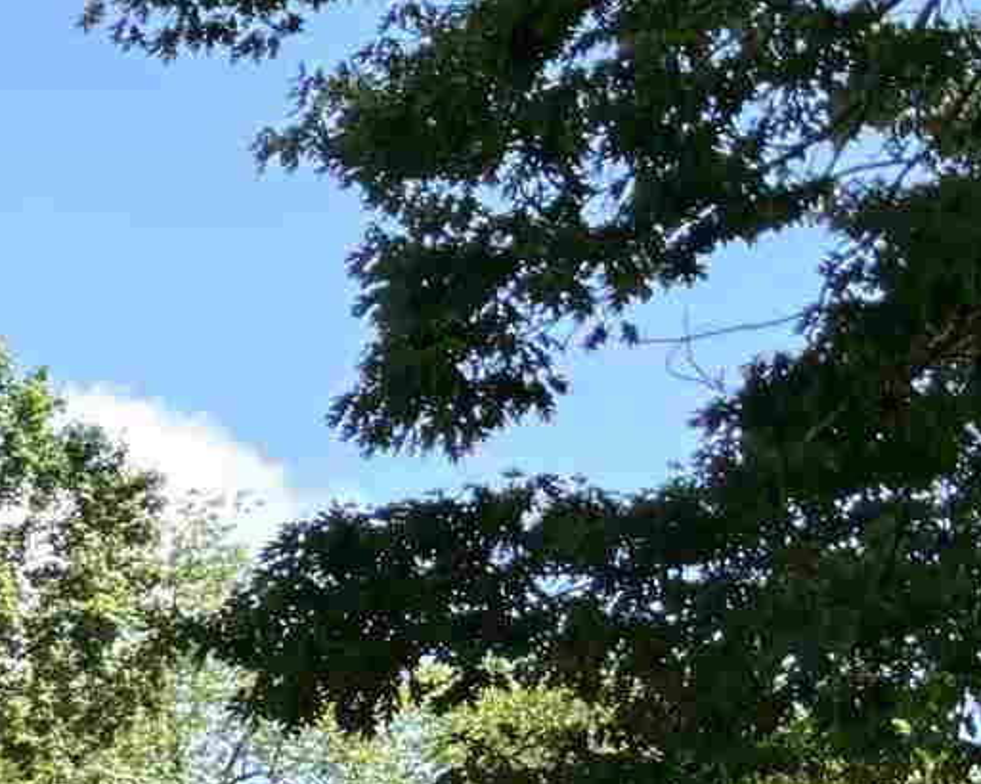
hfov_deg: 10.0
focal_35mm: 152
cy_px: 1283
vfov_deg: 9.8
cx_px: -1813
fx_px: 4411
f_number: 1.6
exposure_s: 1/693
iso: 50
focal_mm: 5.96
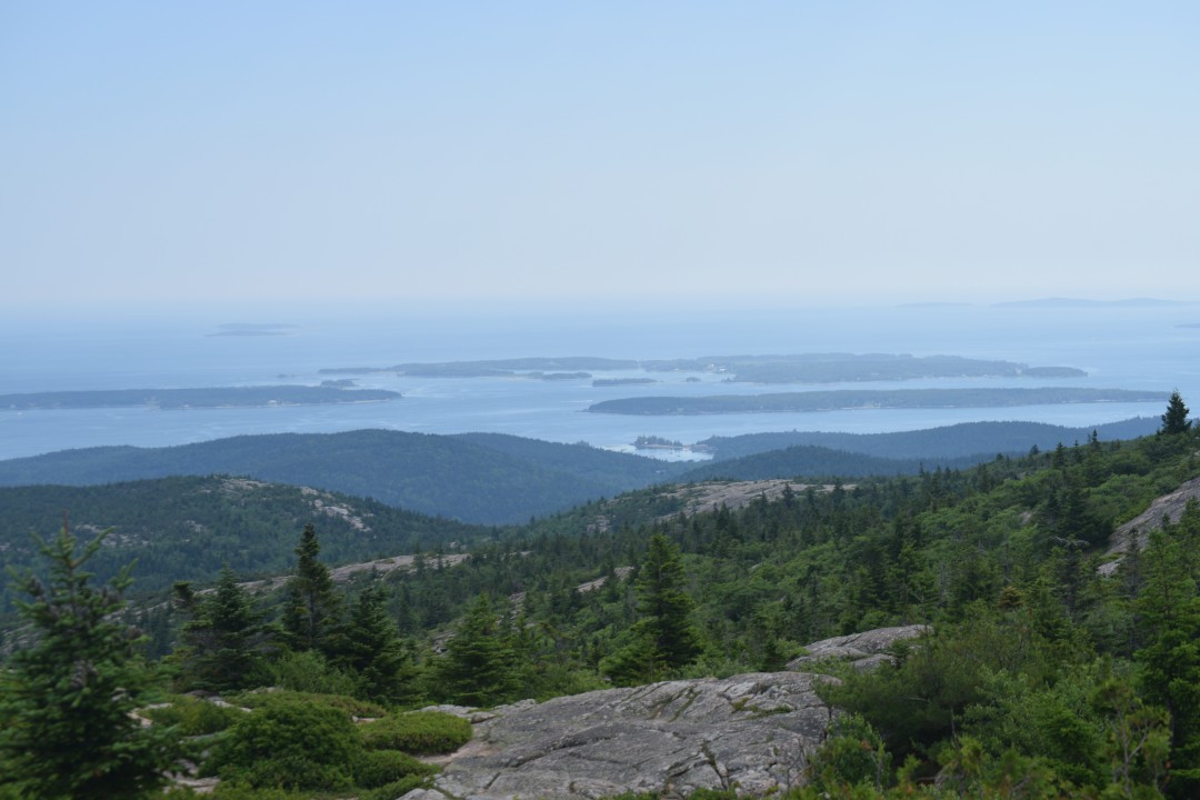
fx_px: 2750
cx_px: 600
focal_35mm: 82
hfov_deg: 24.6
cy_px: 400
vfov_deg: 16.6
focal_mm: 55
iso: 100
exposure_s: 1/320
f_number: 5.6
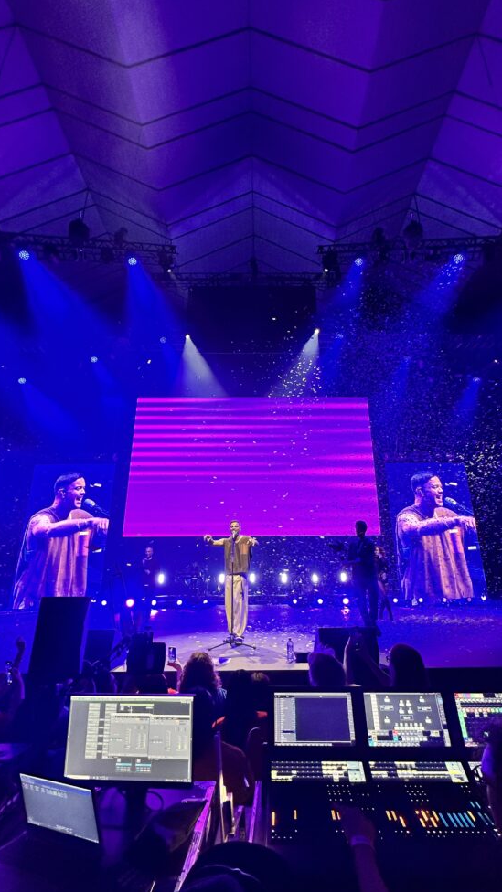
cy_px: 465
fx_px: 379
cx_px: 268
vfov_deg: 99.3
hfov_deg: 67.0
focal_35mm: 16
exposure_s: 1/83
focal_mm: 2.22
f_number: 2.2
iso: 160
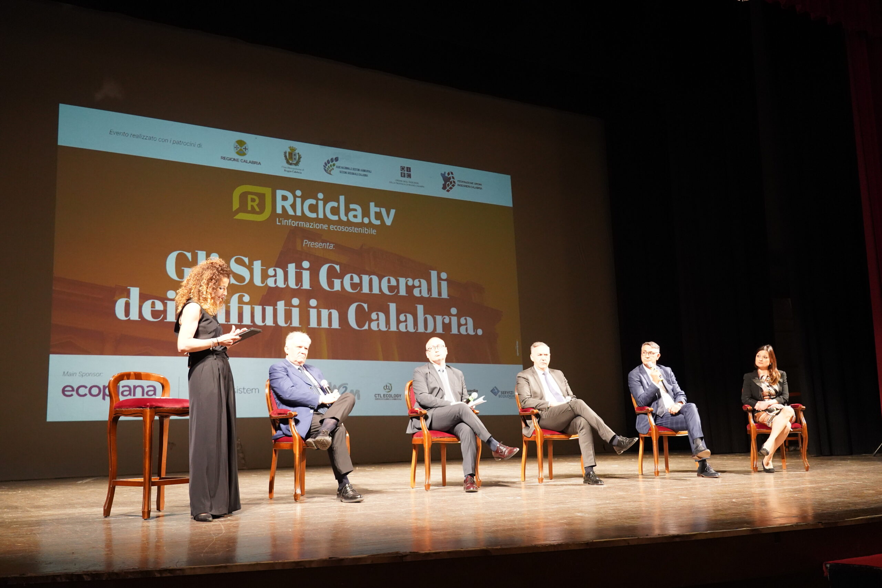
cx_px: 441
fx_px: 857
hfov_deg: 54.4
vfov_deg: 37.9
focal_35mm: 35
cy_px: 294
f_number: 4
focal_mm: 35
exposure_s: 1/160
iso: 6400
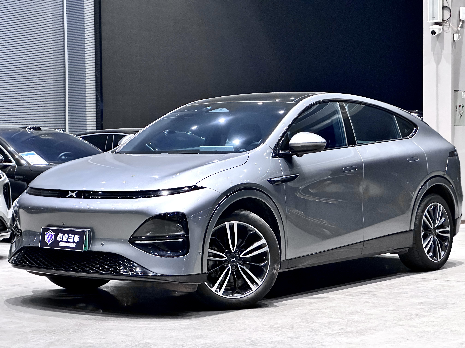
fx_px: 1034
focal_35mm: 77
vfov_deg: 19.1
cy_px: 174
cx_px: 232
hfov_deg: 25.3
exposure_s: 1/34
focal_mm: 9
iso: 1000
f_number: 2.8
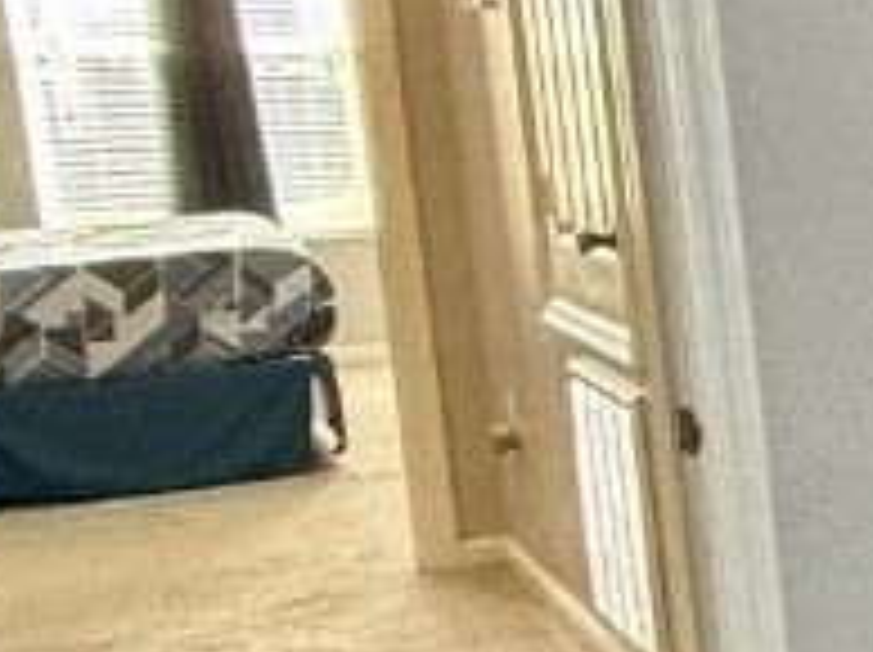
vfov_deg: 19.8
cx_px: 2236
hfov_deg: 14.0
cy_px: 270
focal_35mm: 74
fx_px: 1864
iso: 320
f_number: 2.2
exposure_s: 1/61
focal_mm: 2.22
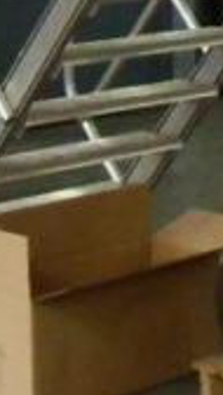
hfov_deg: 7.4
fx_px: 1665
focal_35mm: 159
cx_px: 401
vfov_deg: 12.4
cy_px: -313
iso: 400
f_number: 3
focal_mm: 4.24
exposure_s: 1/100
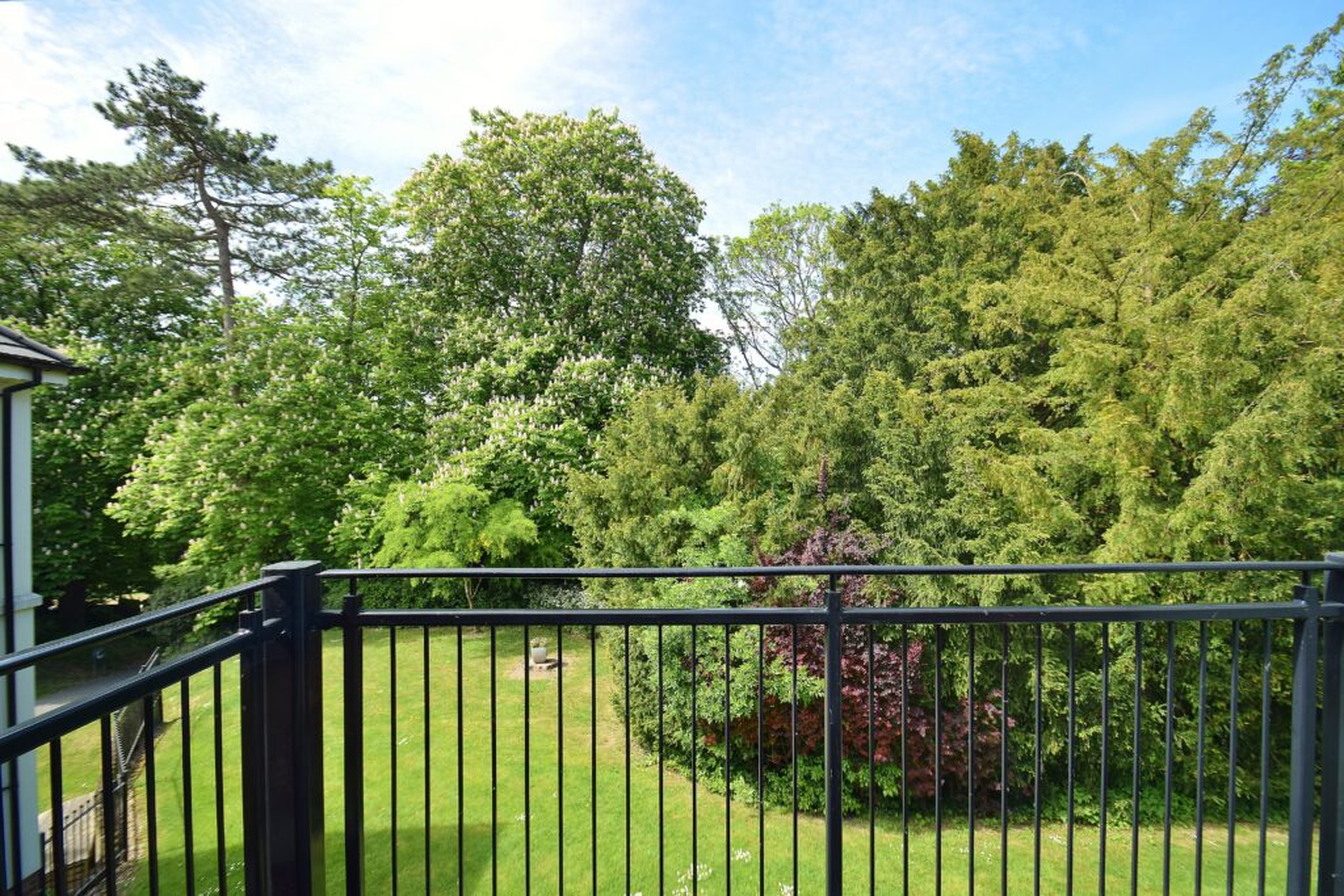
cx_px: 672
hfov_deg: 53.1
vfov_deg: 36.9
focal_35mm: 36
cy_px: 448
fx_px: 1344
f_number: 7.1
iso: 200
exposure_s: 1/320
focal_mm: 24
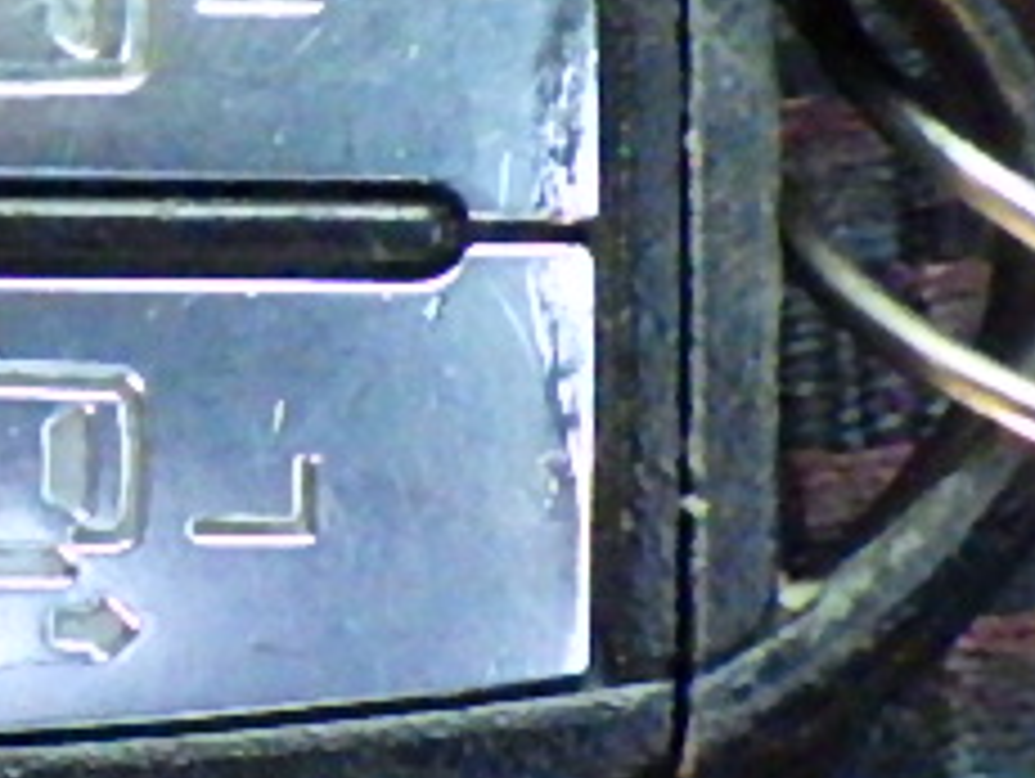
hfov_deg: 6.9
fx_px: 8261
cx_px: -981
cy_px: 202
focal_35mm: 276
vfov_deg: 5.4
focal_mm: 11.1
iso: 800
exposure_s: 1/60
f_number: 4.6
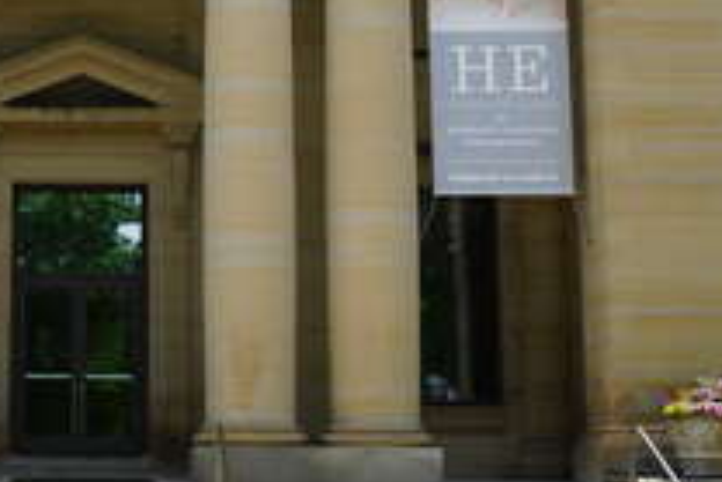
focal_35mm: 98
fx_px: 1965
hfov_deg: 20.4
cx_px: 87
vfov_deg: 14.0
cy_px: 137
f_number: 10
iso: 100
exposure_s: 1/100
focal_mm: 17
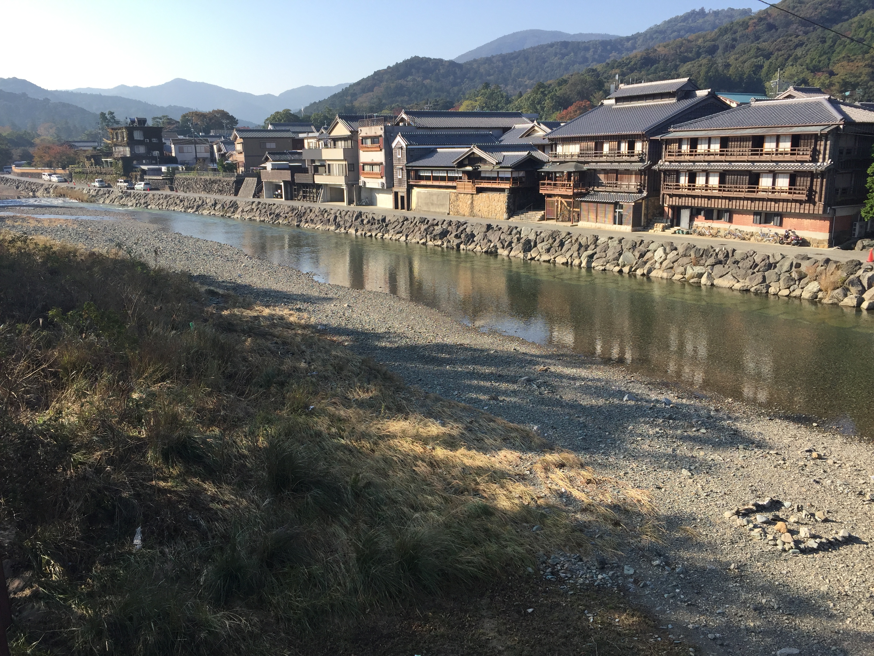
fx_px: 732
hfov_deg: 61.7
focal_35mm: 29
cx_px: 437
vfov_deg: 48.2
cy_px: 328
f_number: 2.2
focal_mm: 4.15
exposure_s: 1/964
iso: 32
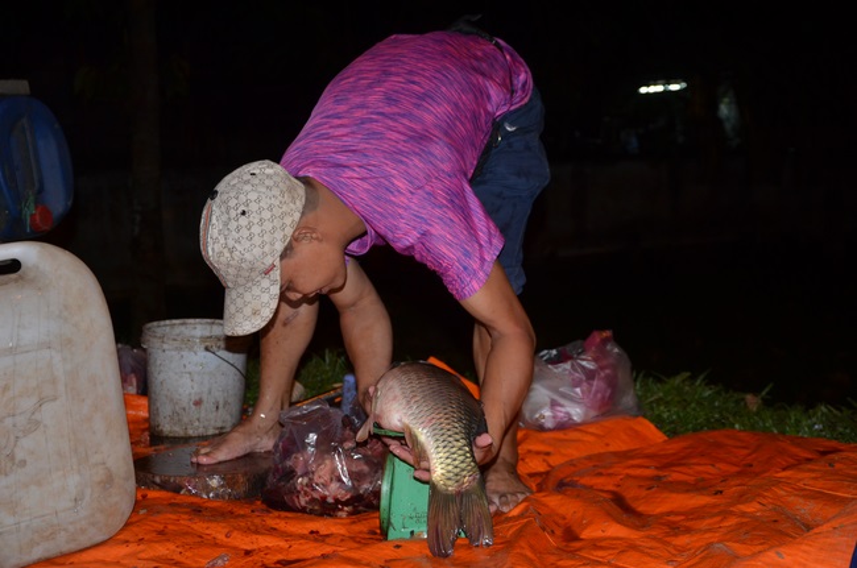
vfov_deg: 25.7
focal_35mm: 52
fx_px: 1248
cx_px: 428
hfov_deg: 37.9
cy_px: 284
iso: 640
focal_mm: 35
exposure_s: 1/60
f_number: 4.5
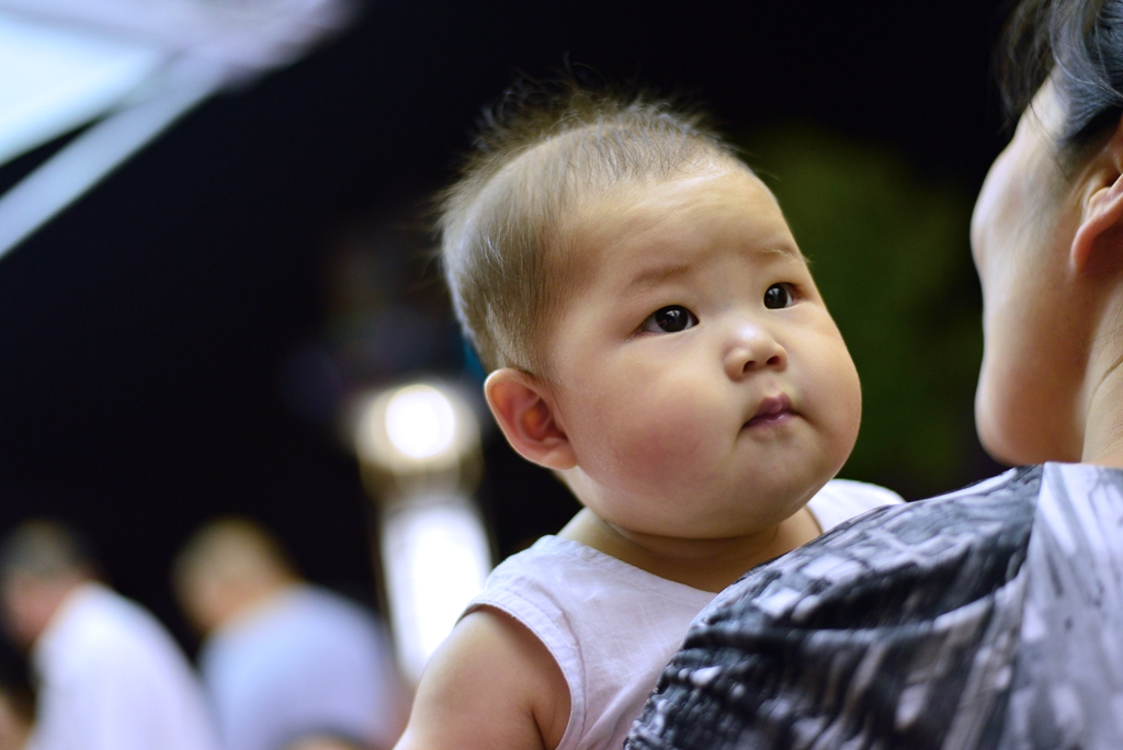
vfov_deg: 27.0
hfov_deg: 39.6
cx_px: 562
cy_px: 375
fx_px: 1561
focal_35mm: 50
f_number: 1.8
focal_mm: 50
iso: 1250
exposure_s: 1/160
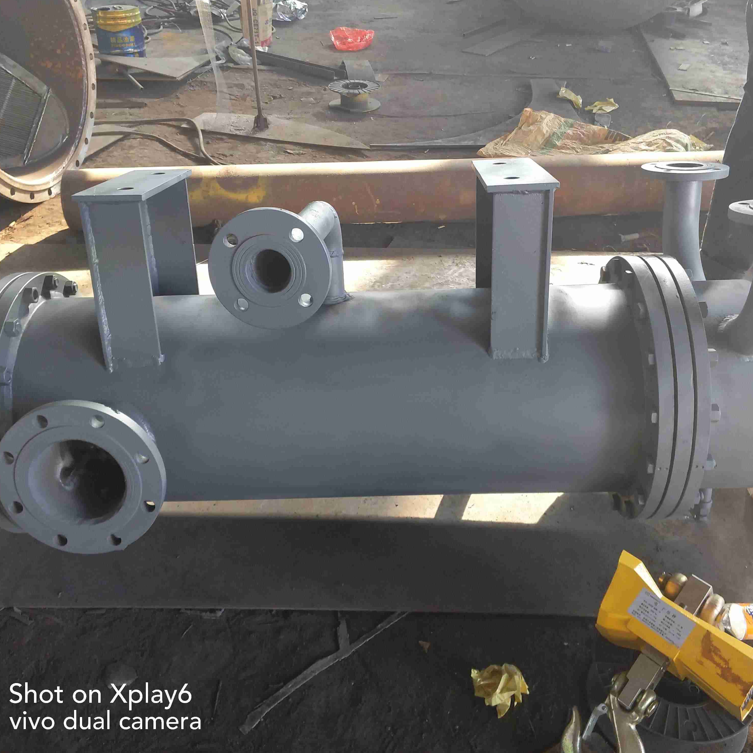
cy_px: 372
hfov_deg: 54.0
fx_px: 738
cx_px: 399
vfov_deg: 54.0
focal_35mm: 30
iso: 100
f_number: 1.7
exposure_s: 1/50
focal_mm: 4.32
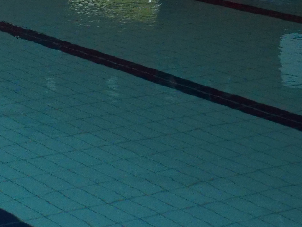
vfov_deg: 10.7
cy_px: -94
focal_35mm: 134
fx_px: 1169
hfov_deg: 14.0
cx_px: -108
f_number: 5.6
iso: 1600
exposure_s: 1/1000
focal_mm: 17
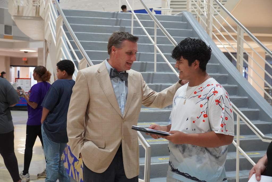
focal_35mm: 57
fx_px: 431
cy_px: 91
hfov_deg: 35.0
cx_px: 136
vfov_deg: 23.8
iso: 5000
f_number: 4.5
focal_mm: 38
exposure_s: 1/160
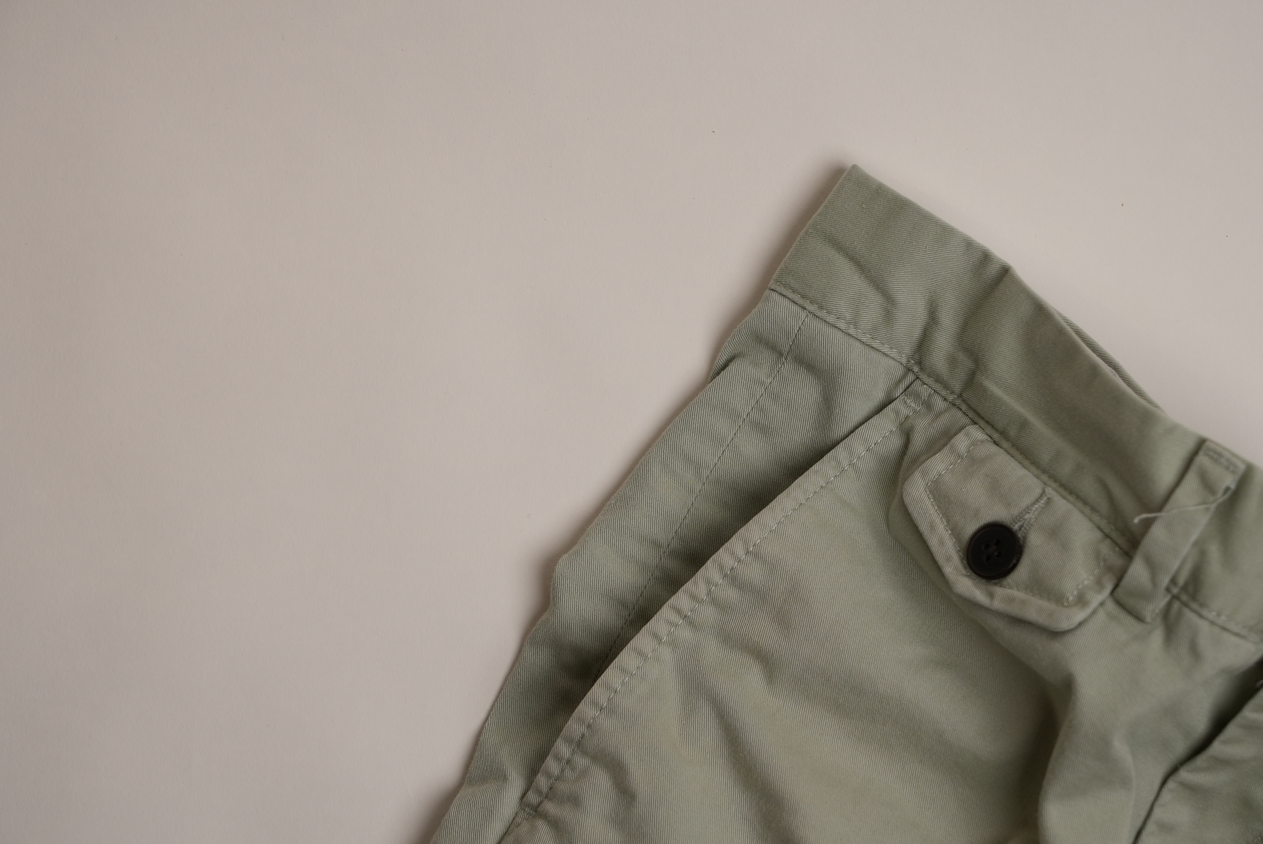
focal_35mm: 105
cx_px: 632
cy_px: 422
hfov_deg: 19.4
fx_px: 3686
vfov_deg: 13.1
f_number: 8
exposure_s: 1/125
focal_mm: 105
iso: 800
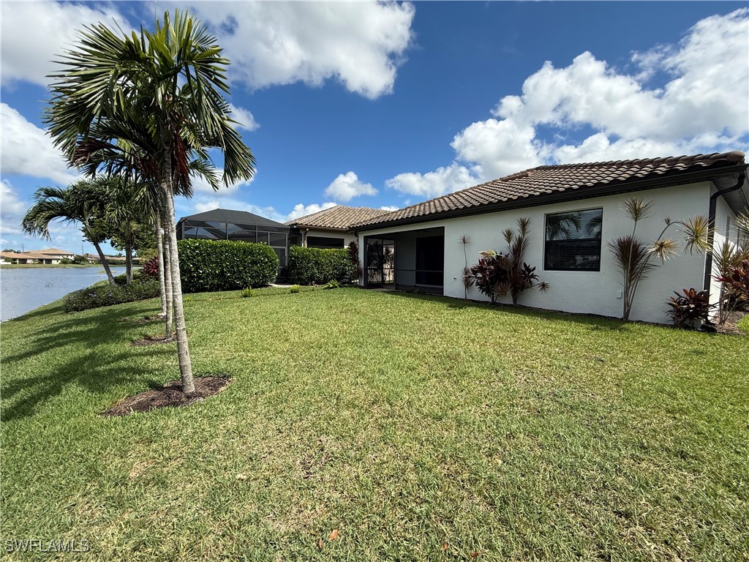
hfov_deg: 102.1
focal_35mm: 14
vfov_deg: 85.7
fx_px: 303
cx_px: 374
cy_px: 281
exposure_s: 1/1464
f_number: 2.2
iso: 50
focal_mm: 2.22
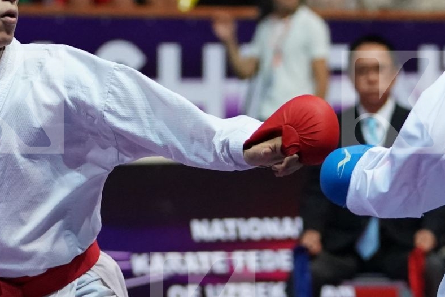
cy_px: 102
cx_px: 203
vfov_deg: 4.3
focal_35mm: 322
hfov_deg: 6.4
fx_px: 3979
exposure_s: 1/1000
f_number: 2.8
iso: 4000
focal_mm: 94
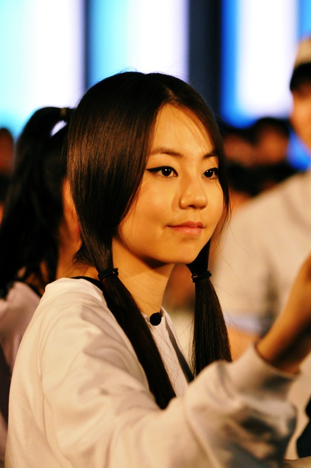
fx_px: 2183
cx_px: 156
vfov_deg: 12.2
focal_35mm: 168
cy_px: 234
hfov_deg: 8.1
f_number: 2.8
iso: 3200
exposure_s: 1/400
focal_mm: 112
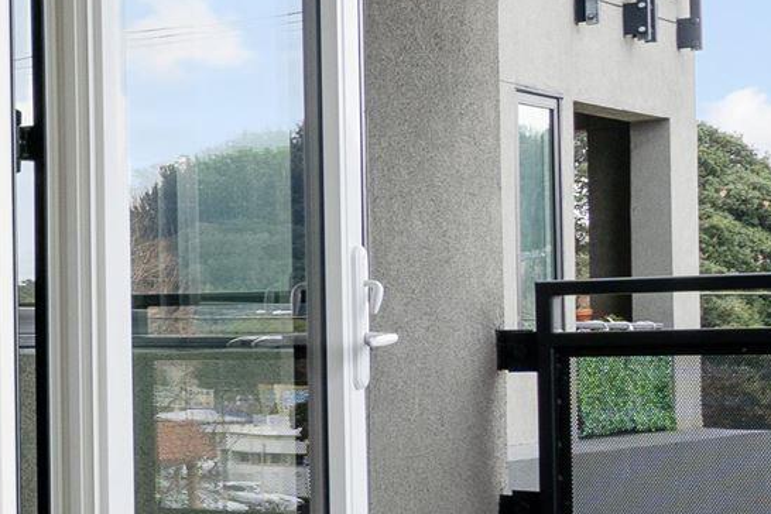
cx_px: -950
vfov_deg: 15.2
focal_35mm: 90
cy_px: 345
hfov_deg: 15.5
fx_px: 1927
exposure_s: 1/13
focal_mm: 16
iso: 100
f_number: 10
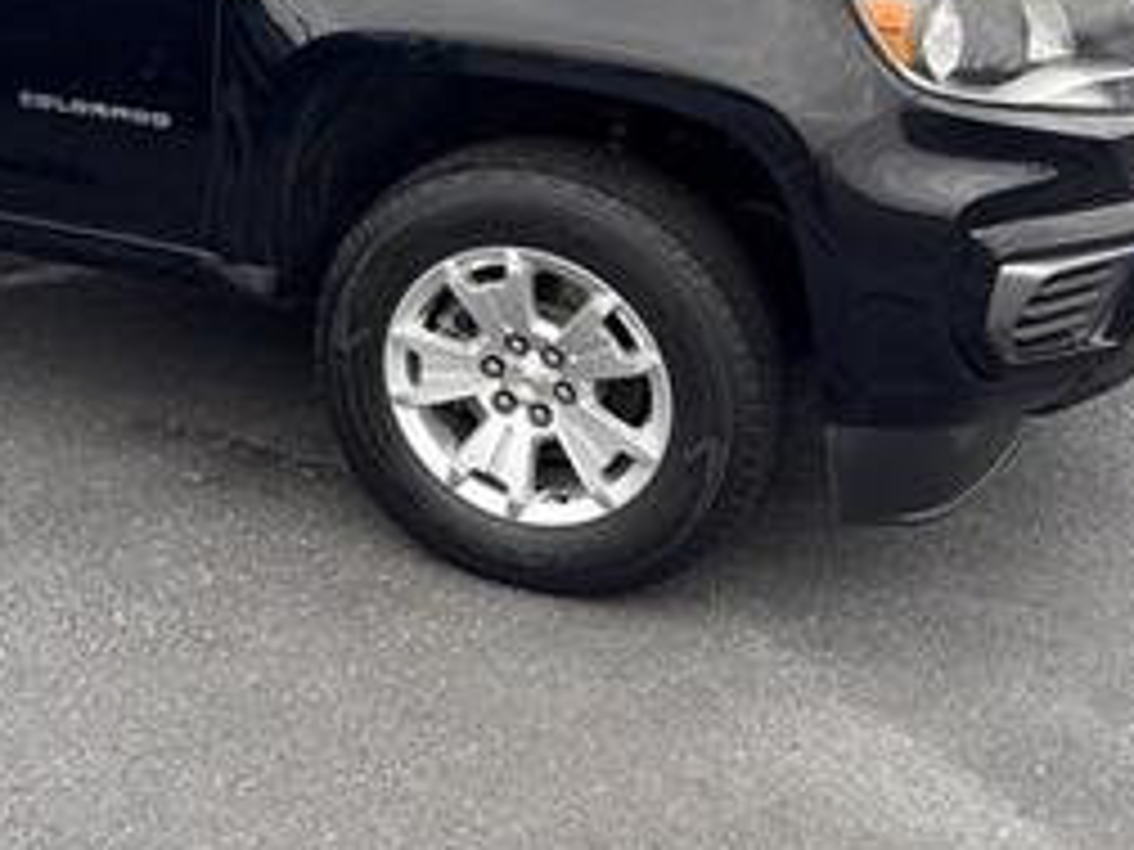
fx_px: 1703
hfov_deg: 34.6
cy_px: 27
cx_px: 104
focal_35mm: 52
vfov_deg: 26.7
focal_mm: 5.96
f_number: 1.6
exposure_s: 1/482
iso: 50
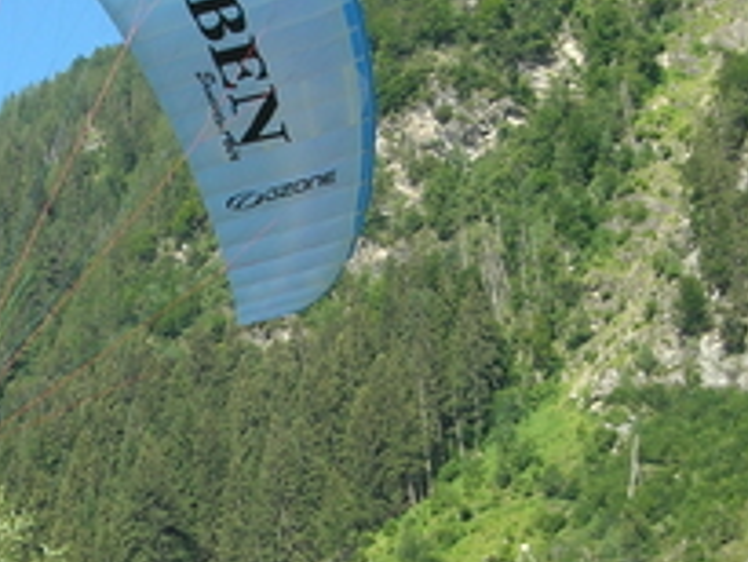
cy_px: 288
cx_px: 190
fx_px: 2400
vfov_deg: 13.4
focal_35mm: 111
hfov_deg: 17.6
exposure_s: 1/233
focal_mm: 7.8
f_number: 4.8
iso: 64
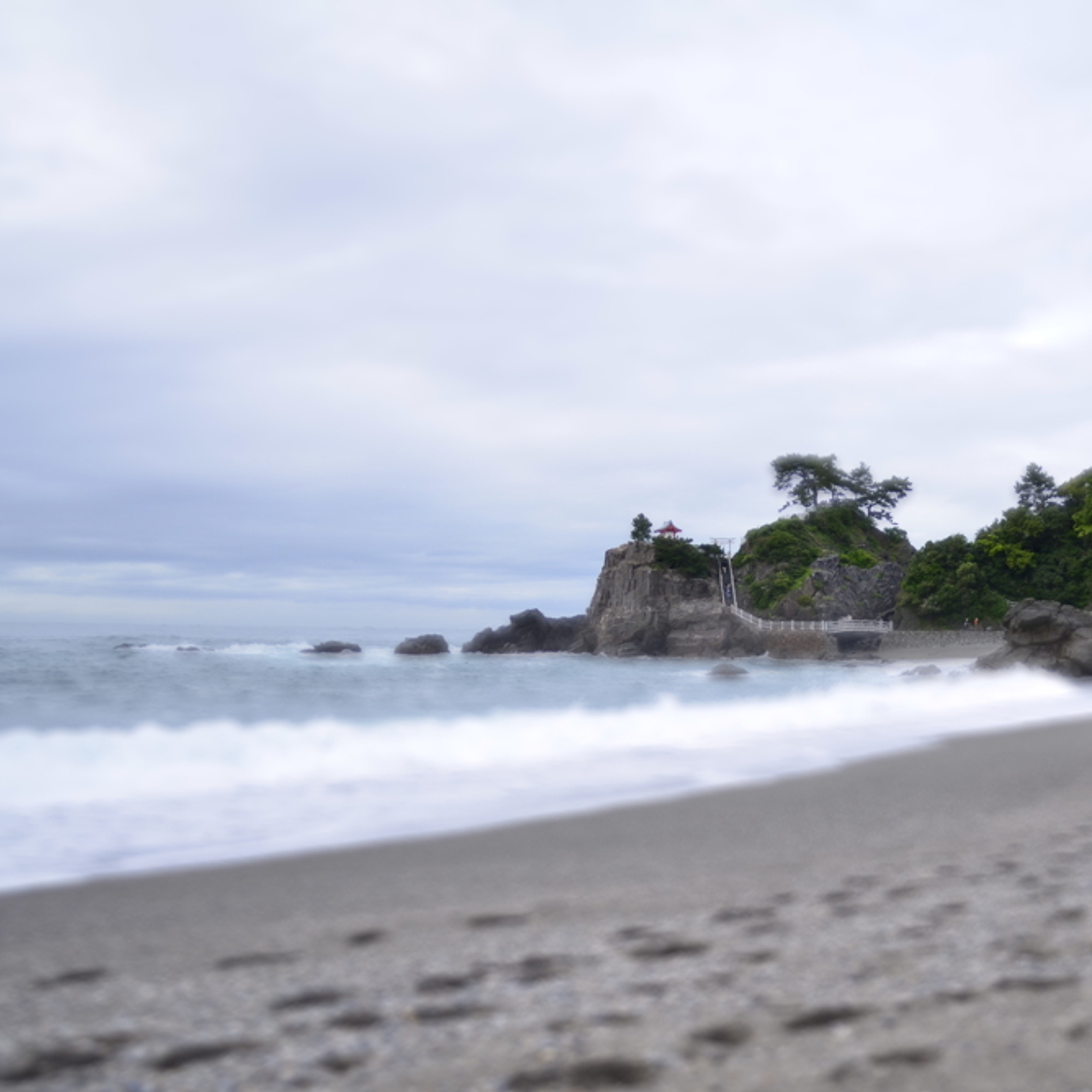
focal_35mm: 39
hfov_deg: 42.0
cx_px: 768
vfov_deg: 42.8
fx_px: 1392
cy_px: 553
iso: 160
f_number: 2.8
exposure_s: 1/1000
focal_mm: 20
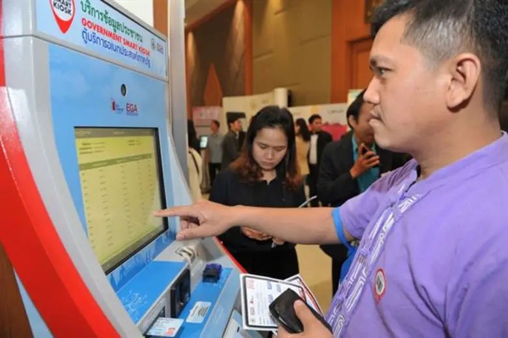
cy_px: 169
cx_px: 254
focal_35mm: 24
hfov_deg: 73.8
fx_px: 338
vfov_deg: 53.1
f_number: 4
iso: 800
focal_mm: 24
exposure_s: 1/60
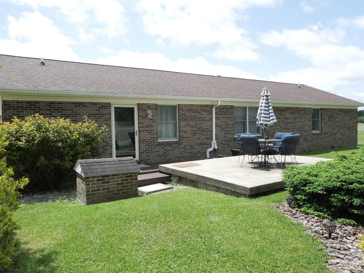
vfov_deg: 54.9
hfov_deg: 69.4
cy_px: 136
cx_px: 182
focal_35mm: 25
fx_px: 263
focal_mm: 4.5
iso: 100
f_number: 3.3
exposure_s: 1/640
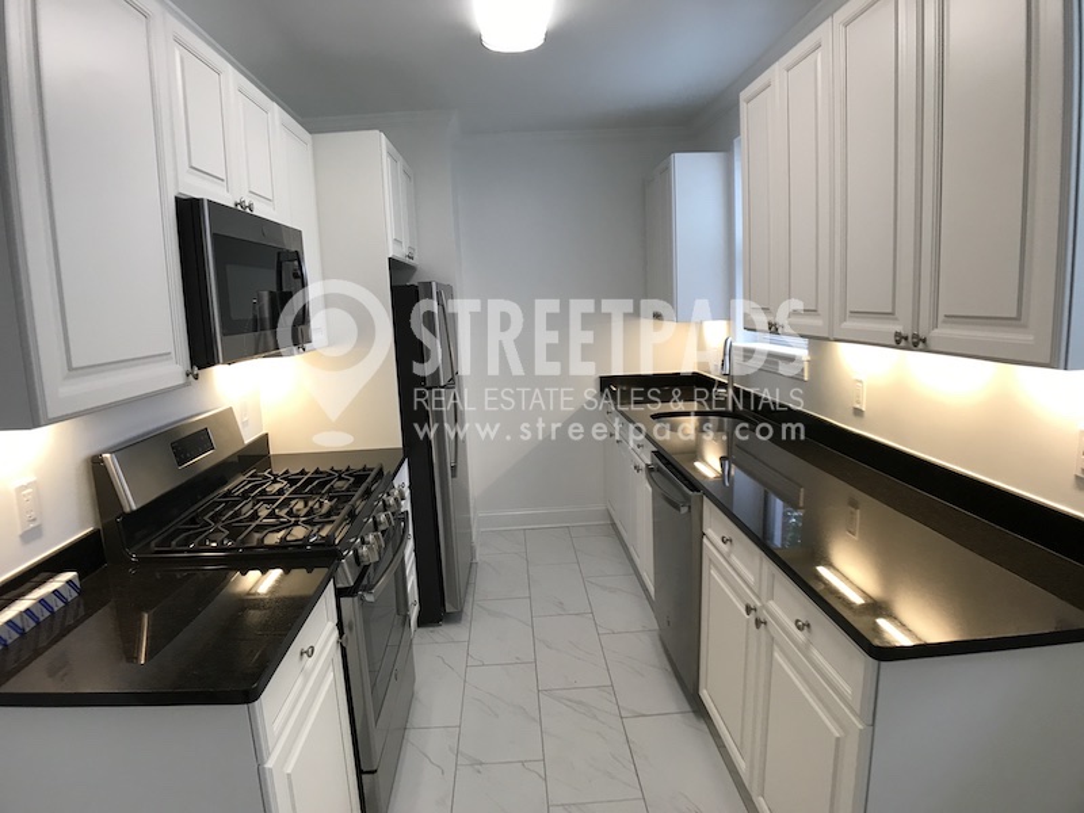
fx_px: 877
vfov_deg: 49.7
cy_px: 406
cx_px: 542
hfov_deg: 63.4
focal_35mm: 28
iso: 25
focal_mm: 3.99
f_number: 1.8
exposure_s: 1/30
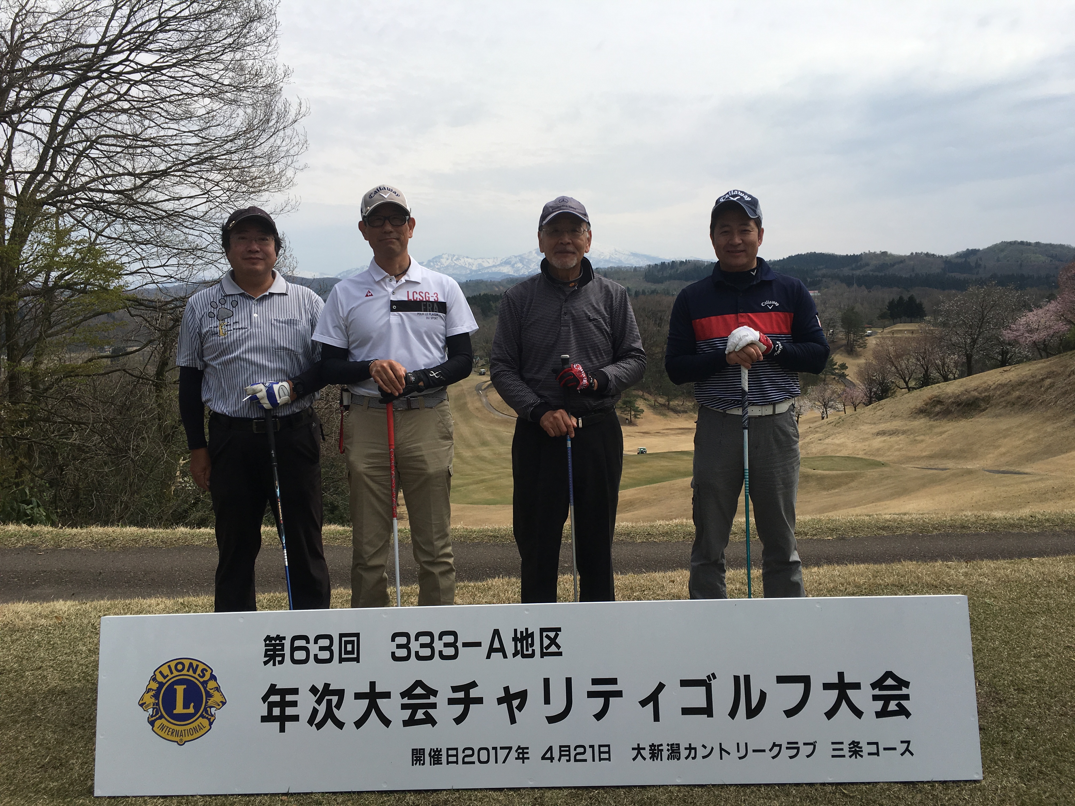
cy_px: 403
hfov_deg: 61.7
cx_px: 538
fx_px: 901
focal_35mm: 29
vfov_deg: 48.2
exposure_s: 1/2849
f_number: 2.2
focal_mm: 4.15
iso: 25
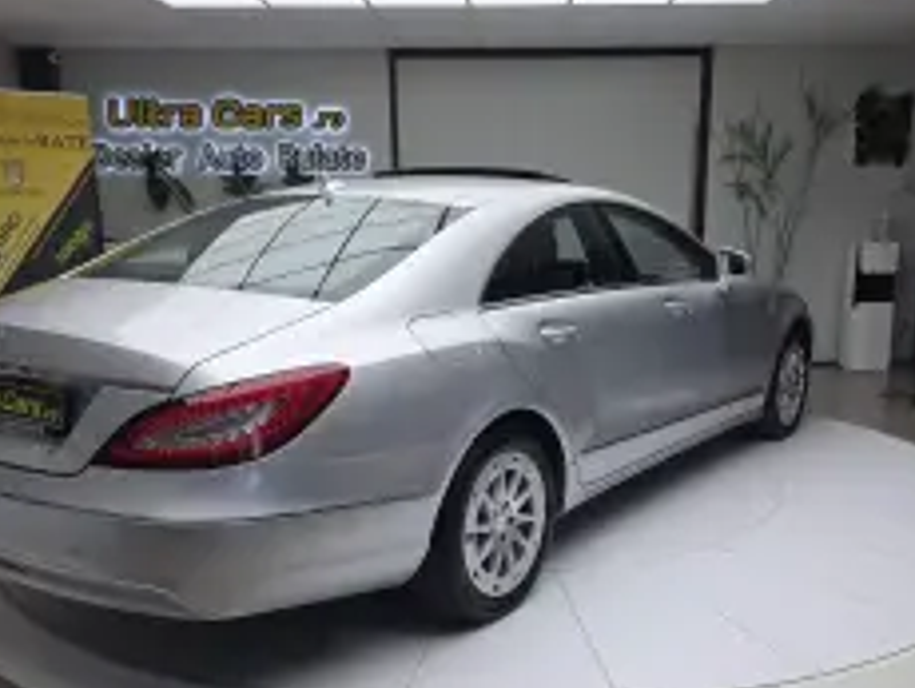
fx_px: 953
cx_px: 509
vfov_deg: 39.4
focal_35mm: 36
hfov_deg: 51.2
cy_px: 445
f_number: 1.7
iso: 12
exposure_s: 1/109
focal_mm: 6.25
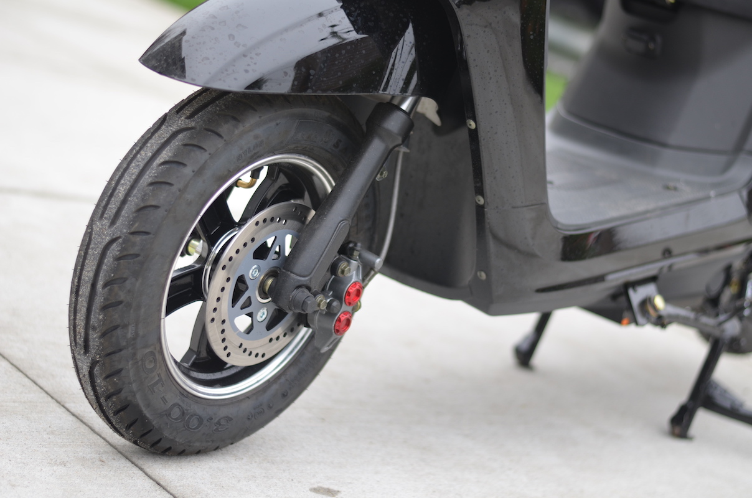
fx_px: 1563
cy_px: 249
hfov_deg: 27.0
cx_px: 376
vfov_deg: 18.1
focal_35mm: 75
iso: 200
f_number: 1.8
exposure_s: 1/1000
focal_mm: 50
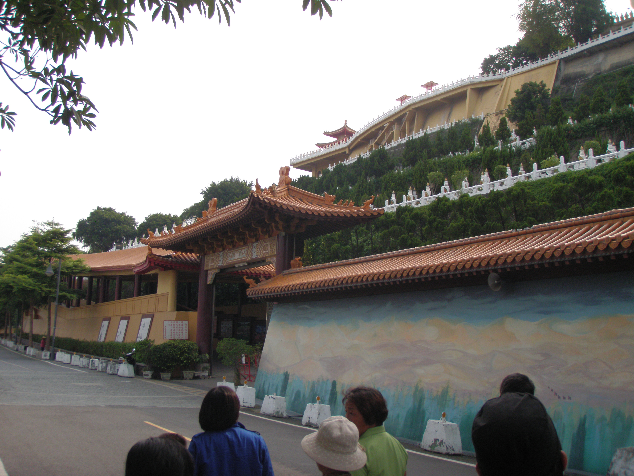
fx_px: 696
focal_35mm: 38
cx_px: 317
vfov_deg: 37.7
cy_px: 238
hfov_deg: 49.0
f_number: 3.5
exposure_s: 1/640
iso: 80
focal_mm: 6.7
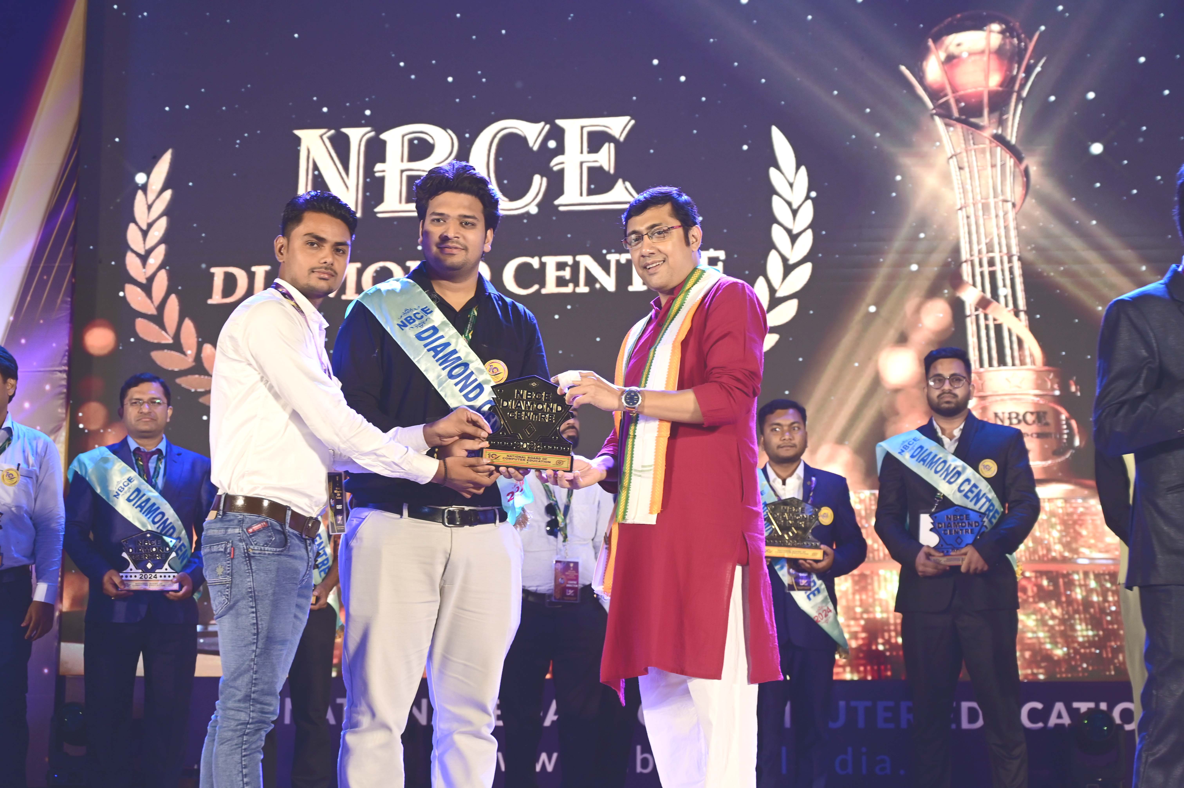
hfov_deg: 35.1
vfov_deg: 23.7
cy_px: 394
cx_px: 592
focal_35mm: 57
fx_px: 1873
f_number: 4.5
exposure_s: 1/125
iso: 1000
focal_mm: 57
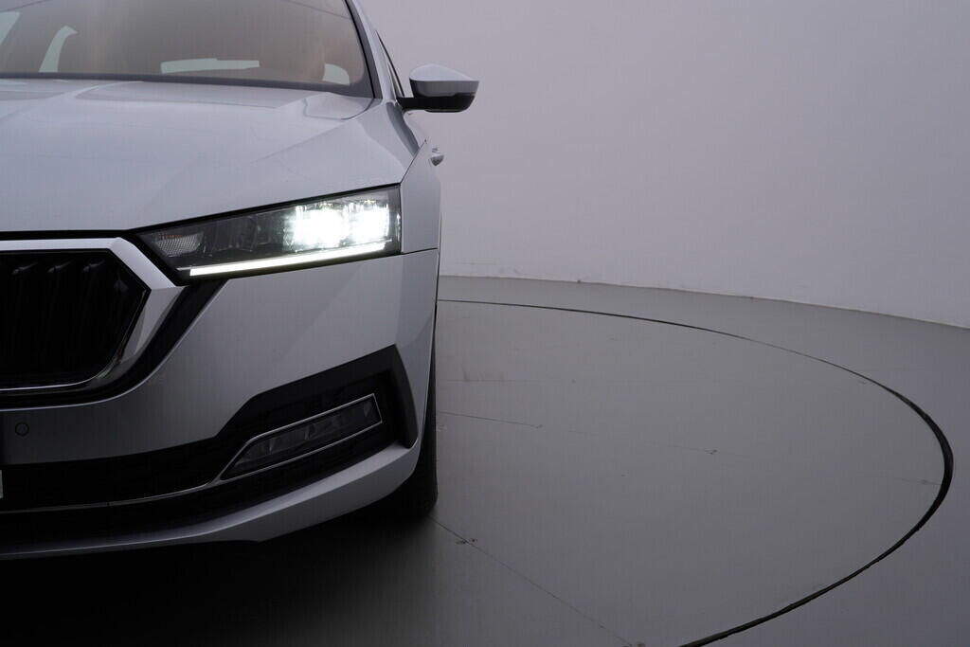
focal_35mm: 36
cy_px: 324
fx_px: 970
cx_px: 485
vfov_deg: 36.9
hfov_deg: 53.1
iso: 125
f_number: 5.6
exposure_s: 1/125
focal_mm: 24
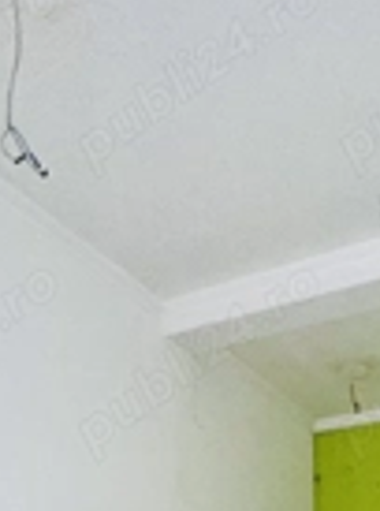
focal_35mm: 41
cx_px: 328
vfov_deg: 31.6
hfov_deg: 33.5
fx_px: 603
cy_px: 705
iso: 640
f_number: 2.2
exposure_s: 1/16
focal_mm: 2.22
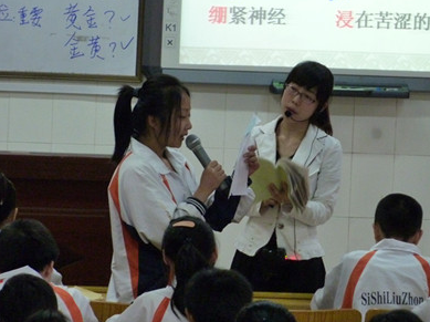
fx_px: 3127
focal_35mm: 252
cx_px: 265
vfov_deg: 5.9
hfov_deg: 7.9
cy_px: 132
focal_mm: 32.1
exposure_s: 1/25
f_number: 4.5
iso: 800
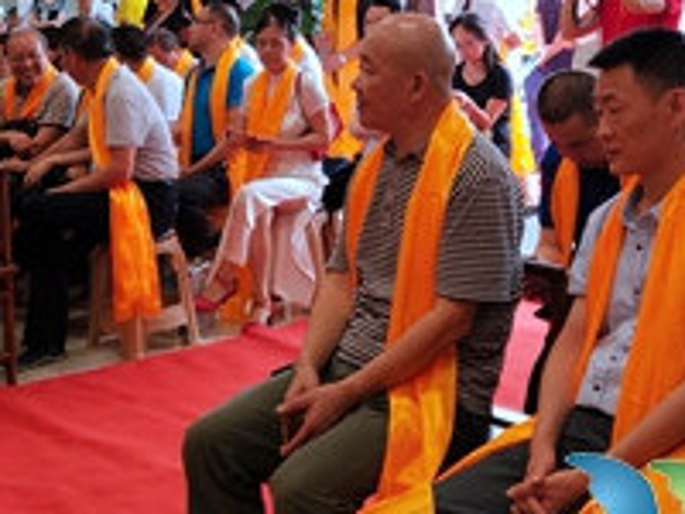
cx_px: 322
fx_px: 1484
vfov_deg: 19.3
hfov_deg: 26.0
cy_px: 60
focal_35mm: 75
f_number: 1.8
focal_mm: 3.95
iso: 135
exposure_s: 1/50
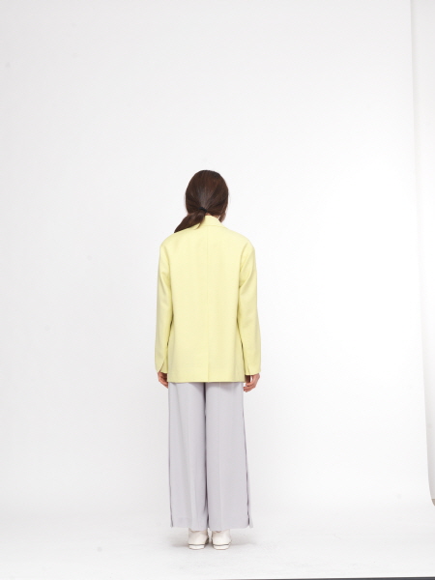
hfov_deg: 23.7
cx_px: 218
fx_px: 1039
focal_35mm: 62
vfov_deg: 31.2
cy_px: 290
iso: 100
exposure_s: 1/250
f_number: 9
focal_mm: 80
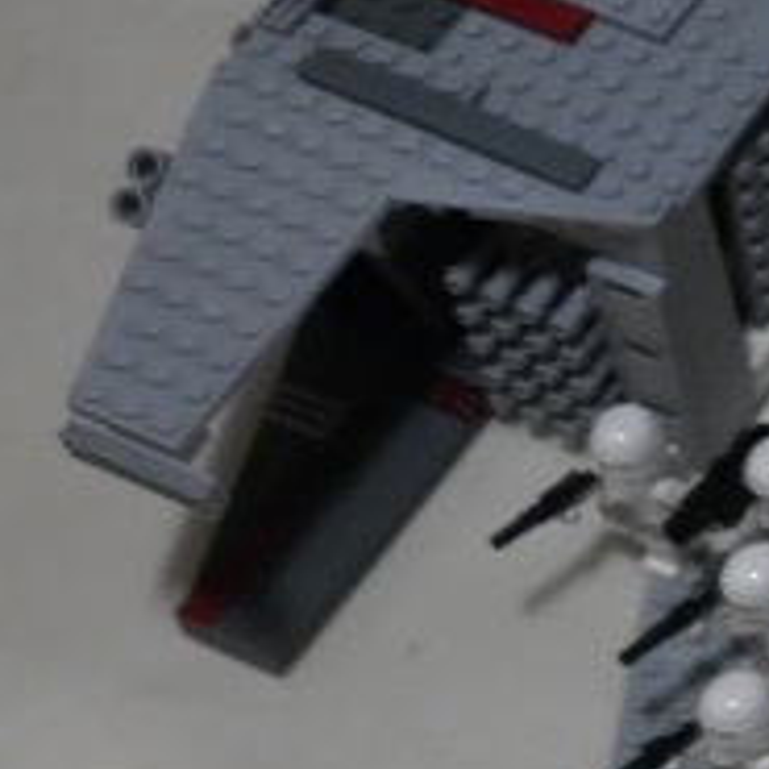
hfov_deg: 10.8
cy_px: 412
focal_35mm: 149
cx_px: 1488
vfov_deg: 11.7
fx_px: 3745
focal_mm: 7.1
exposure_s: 1/15
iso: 200
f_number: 3.3
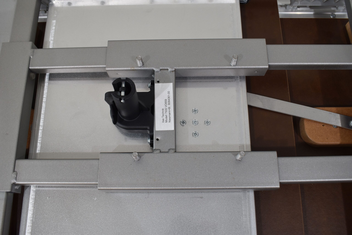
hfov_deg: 57.2
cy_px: 118
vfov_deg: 40.0
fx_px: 323
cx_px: 176
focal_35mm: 33
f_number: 5.6
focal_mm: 22
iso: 360
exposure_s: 1/125
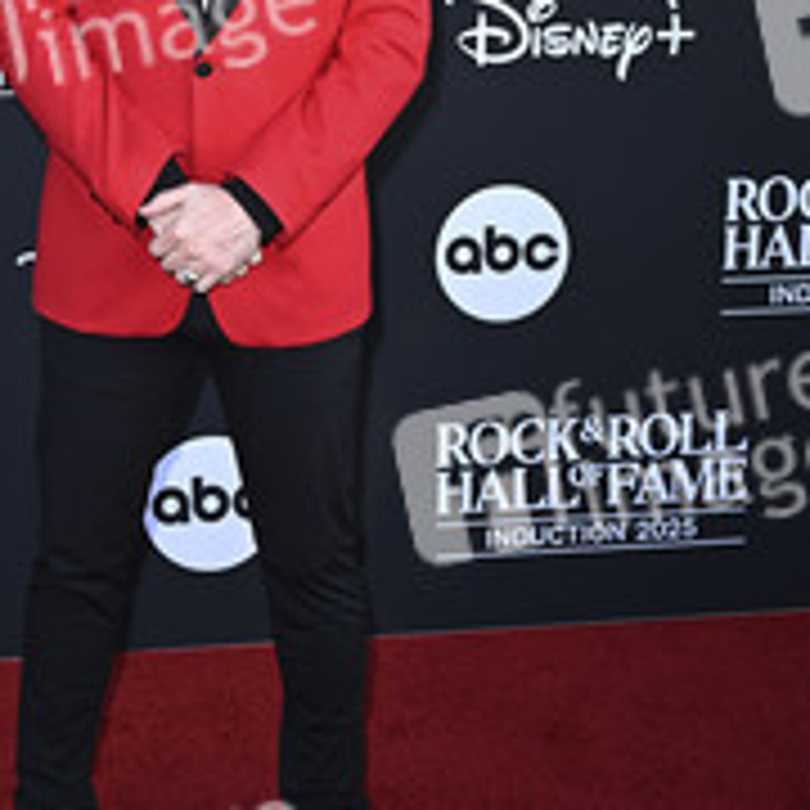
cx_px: 216
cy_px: 234
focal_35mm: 66
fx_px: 1747
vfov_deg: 25.9
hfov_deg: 25.8
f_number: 6.3
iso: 640
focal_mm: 35
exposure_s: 1/320
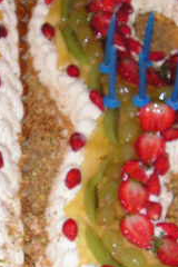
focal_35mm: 100
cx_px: 50
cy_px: 110
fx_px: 742
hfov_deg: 13.6
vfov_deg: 20.4
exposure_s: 1/40
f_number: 3.2
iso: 200
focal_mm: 6
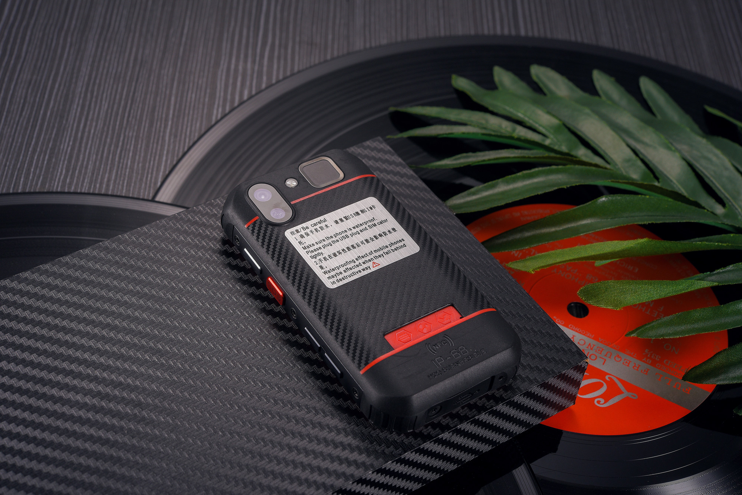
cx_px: 371
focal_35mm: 60
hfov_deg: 33.4
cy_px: 248
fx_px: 1237
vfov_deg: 22.6
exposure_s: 1/125
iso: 100
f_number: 16
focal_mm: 60
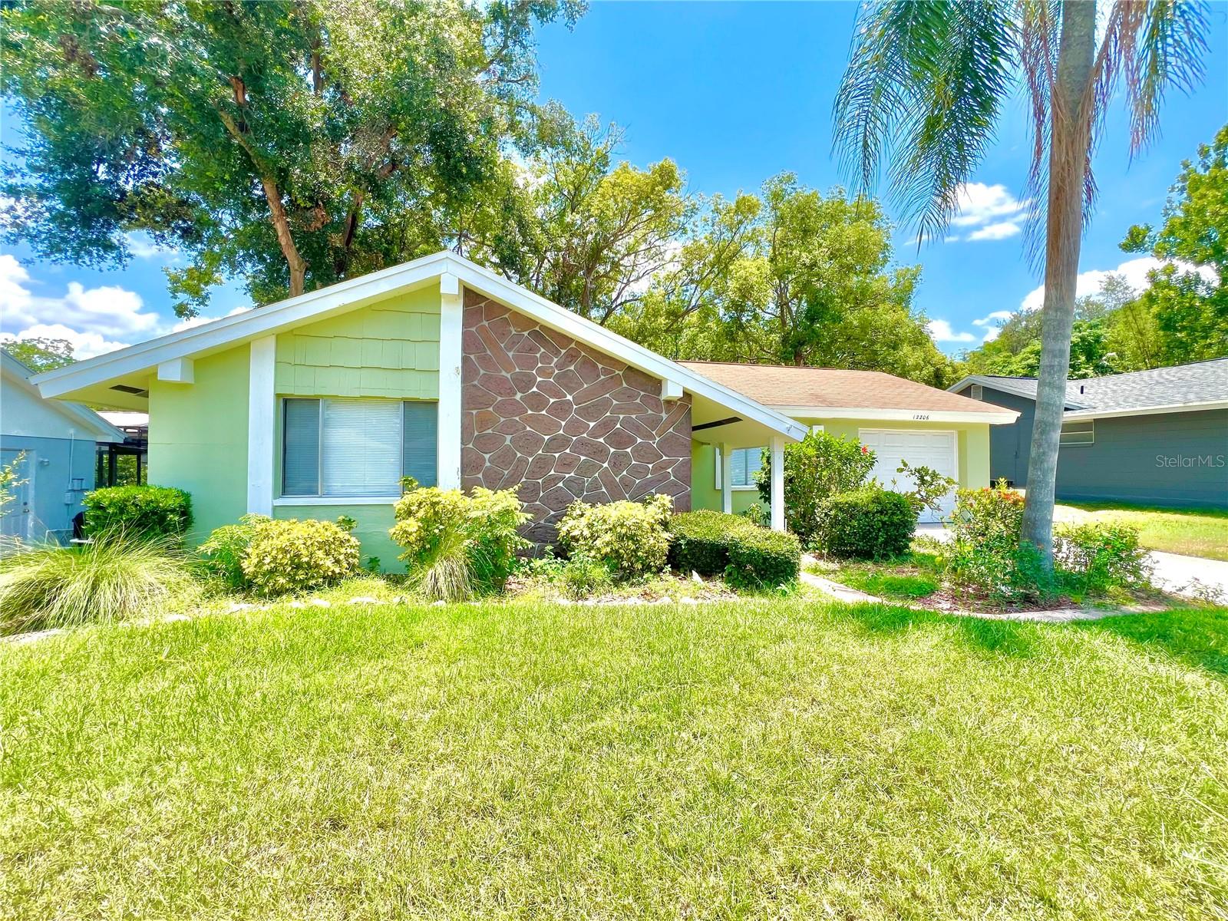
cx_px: 614
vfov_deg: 89.9
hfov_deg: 106.2
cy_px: 460
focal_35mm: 13
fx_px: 461
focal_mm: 1.57
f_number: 1.8
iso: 32
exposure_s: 1/737
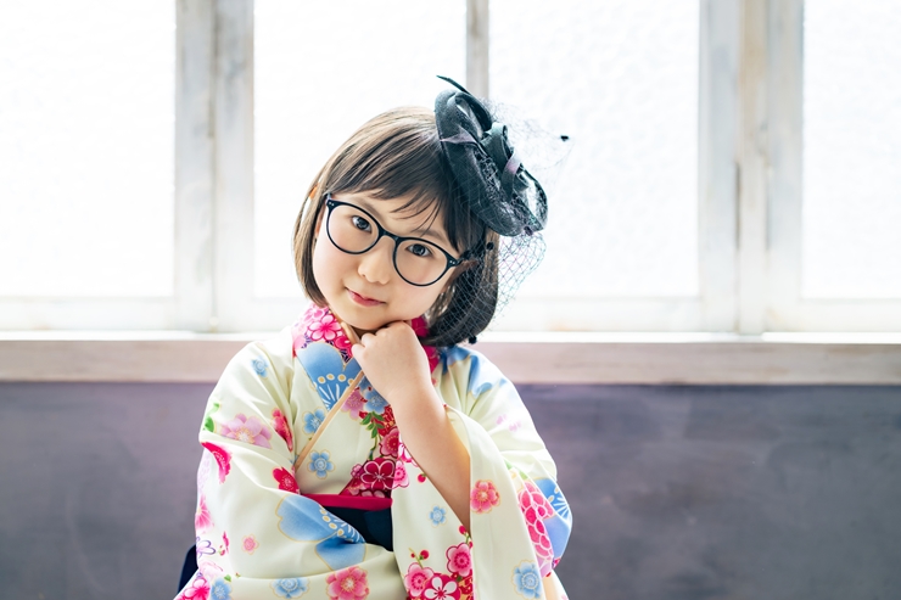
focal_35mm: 85
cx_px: 450
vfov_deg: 16.1
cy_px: 300
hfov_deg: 23.9
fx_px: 2127
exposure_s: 1/200
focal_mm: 85
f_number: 2.2
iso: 160
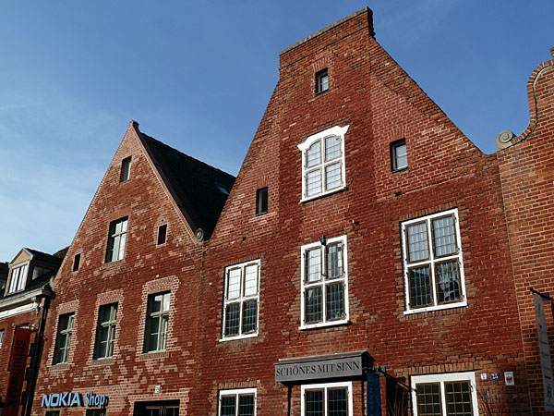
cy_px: 208
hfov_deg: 50.1
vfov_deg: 38.7
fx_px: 592
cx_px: 277
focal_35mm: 37
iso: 80
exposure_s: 1/500
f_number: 4.5
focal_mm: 6.1
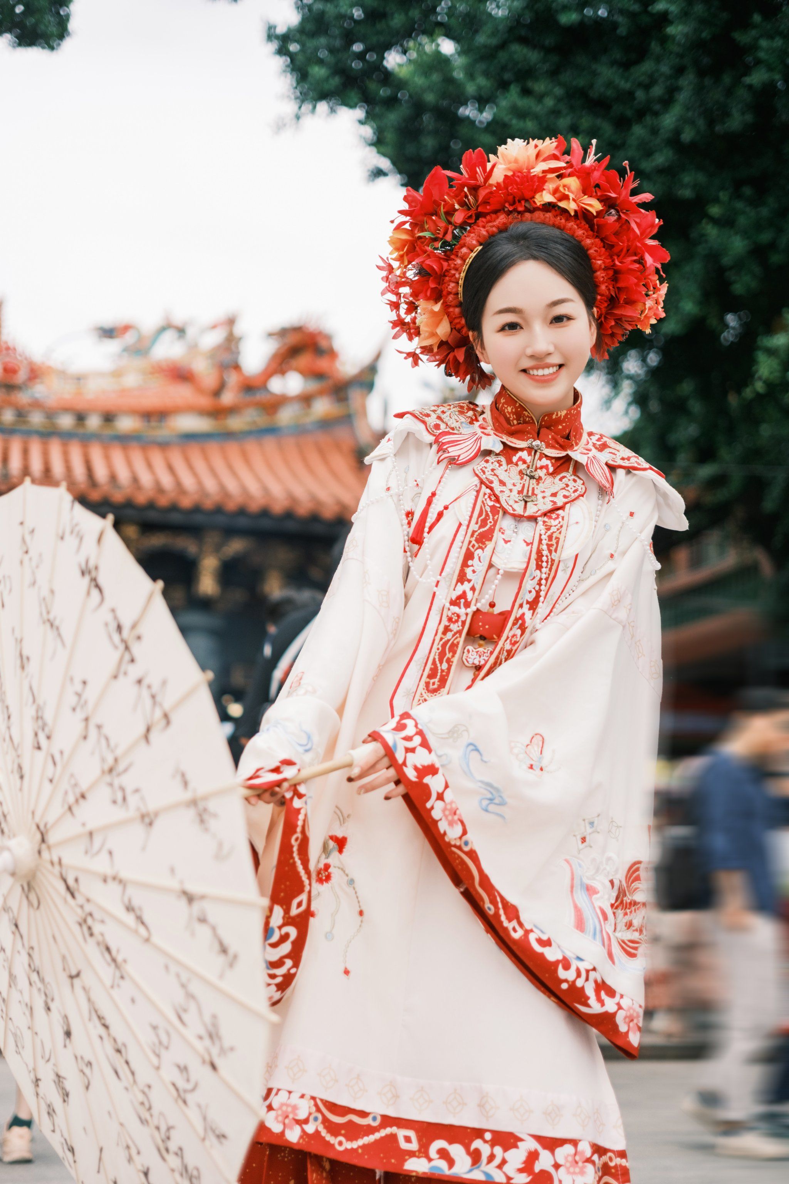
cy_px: 592
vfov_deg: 39.6
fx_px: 1644
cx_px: 394
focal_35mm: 50
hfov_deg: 27.0
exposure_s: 1/5000
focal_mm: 33
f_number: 1.4
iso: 320
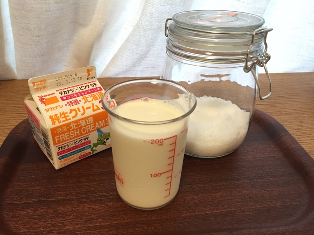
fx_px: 263
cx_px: 157
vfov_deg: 48.2
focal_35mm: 29
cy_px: 118
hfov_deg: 61.7
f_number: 2.2
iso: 160
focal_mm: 4.15
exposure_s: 1/30
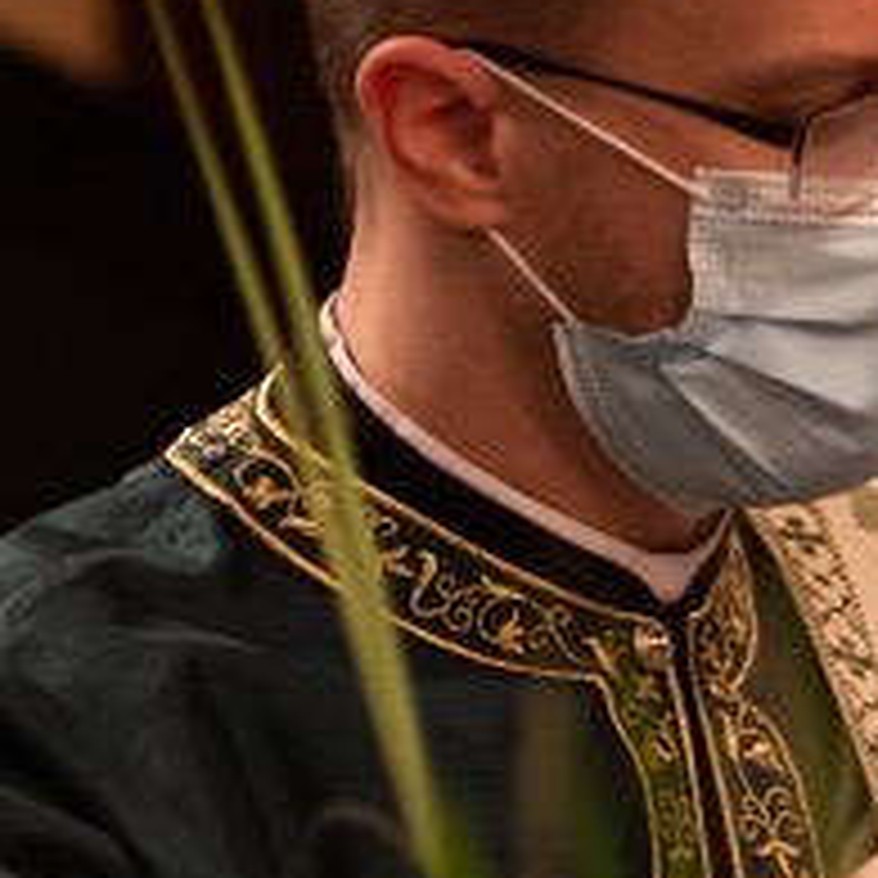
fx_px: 20432
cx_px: -72
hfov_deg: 2.5
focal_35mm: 712
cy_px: 1378
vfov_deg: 2.5
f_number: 1.8
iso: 800
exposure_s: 1/80
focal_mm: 85
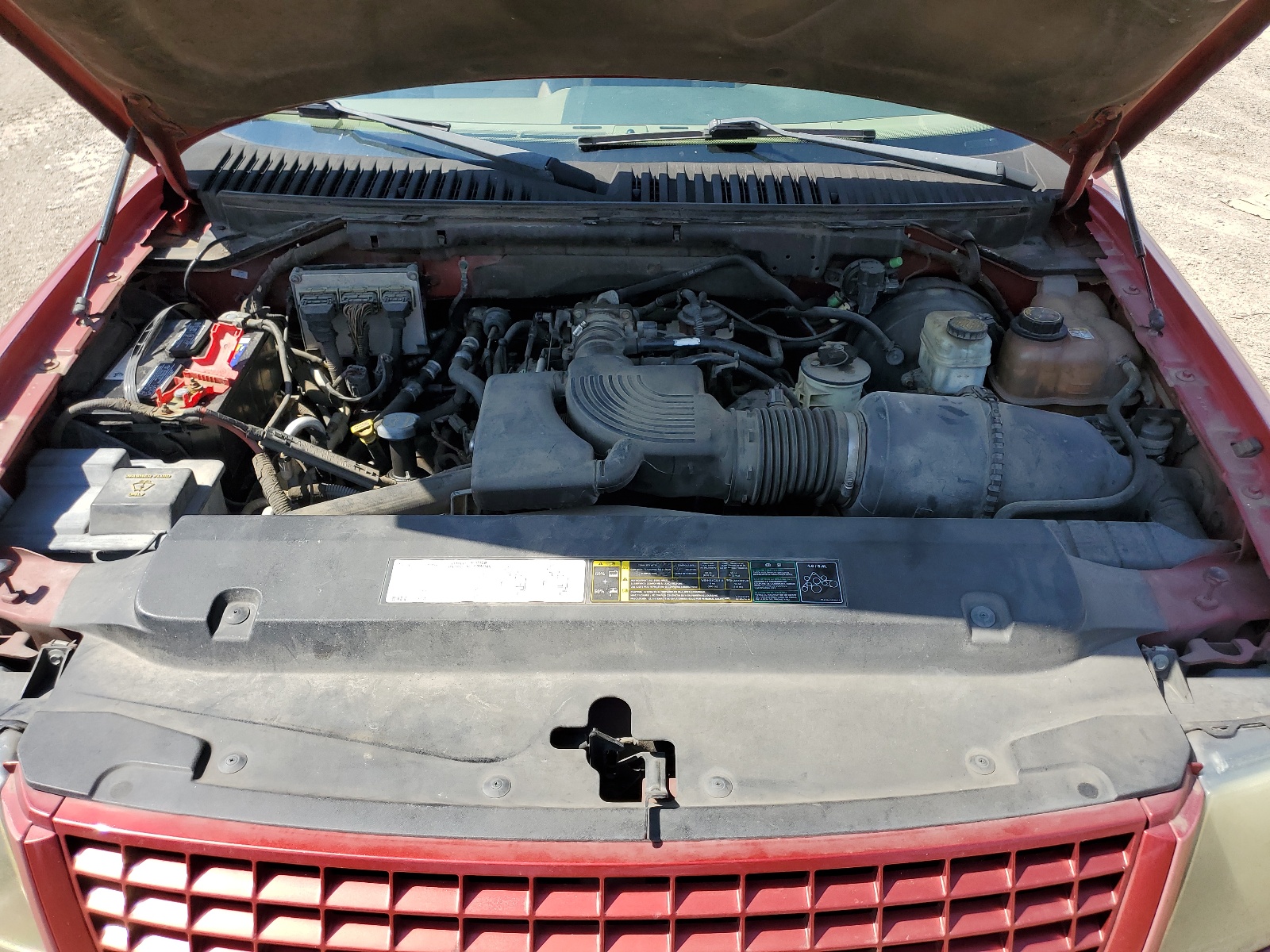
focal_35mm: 26
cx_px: 635
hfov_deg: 67.3
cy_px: 476
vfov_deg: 53.1
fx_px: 954
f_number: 1.5
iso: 50
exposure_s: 1/1429
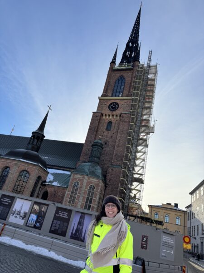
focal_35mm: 24
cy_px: 136
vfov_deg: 71.6
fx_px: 189
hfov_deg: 56.8
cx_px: 102
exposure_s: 1/6410
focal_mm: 6.76
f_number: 1.78
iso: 80
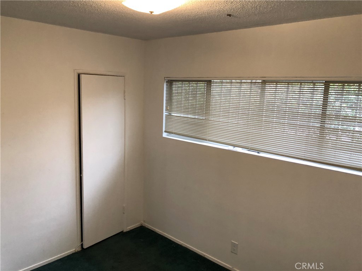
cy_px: 136
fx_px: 293
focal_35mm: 28
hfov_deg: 63.4
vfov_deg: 49.7
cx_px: 181
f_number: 1.8
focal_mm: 3.99
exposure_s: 1/30
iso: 32
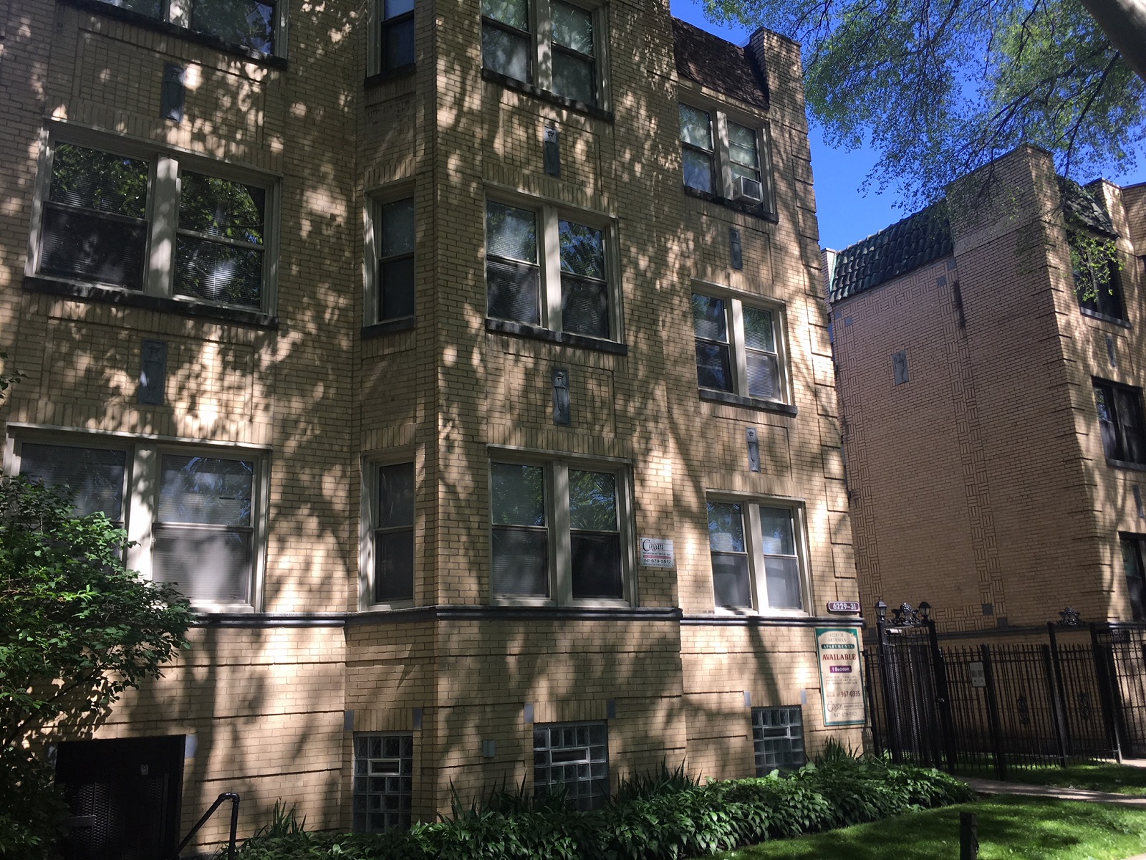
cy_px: 430
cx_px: 573
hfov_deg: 61.7
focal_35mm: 29
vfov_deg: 48.2
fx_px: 960
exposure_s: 1/386
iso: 25
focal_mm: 4.15
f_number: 2.2
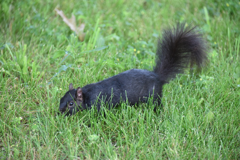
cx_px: 120
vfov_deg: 4.6
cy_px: 80
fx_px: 2000
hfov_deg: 6.9
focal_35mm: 300
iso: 4000
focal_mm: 300
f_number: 5.6
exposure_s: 1/640
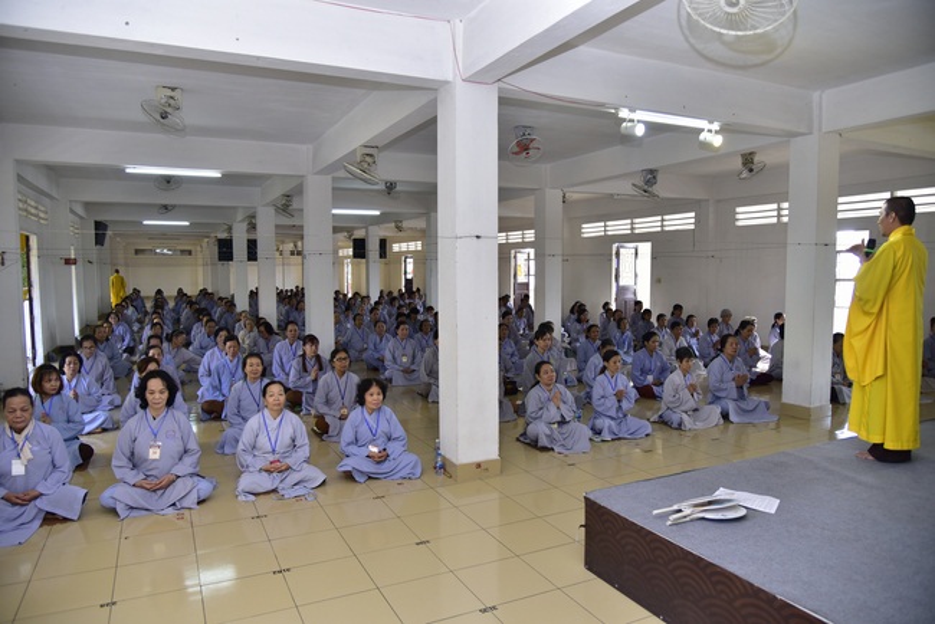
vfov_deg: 53.2
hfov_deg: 73.7
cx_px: 468
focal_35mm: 24
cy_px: 312
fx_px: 624
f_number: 4
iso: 400
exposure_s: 1/60
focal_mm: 24
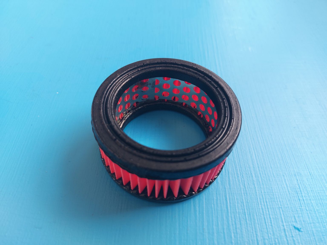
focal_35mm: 24
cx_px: 164
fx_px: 227
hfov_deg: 71.6
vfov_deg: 56.8
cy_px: 122
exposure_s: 1/100
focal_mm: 5.23
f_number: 1.8
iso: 50
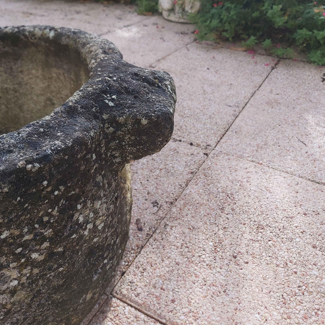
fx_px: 329
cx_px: 163
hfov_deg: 52.5
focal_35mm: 31
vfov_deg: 52.1
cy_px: 126
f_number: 1.7
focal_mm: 3.92
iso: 64
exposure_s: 1/1038
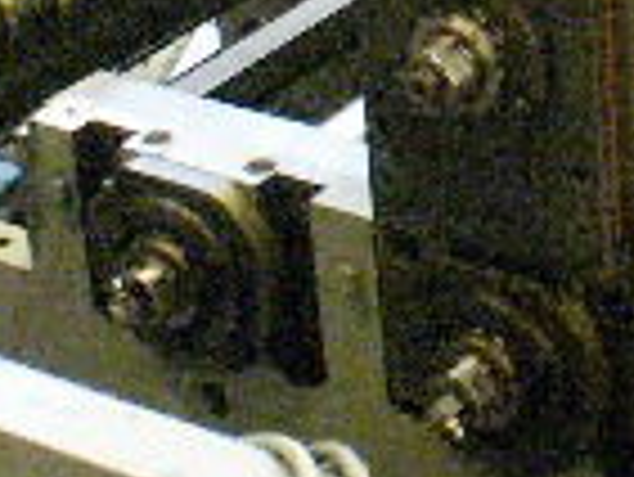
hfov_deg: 11.5
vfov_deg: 8.8
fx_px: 3080
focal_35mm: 168
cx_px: 746
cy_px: -90
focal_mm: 6.1
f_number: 2.8
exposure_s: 1/8
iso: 200
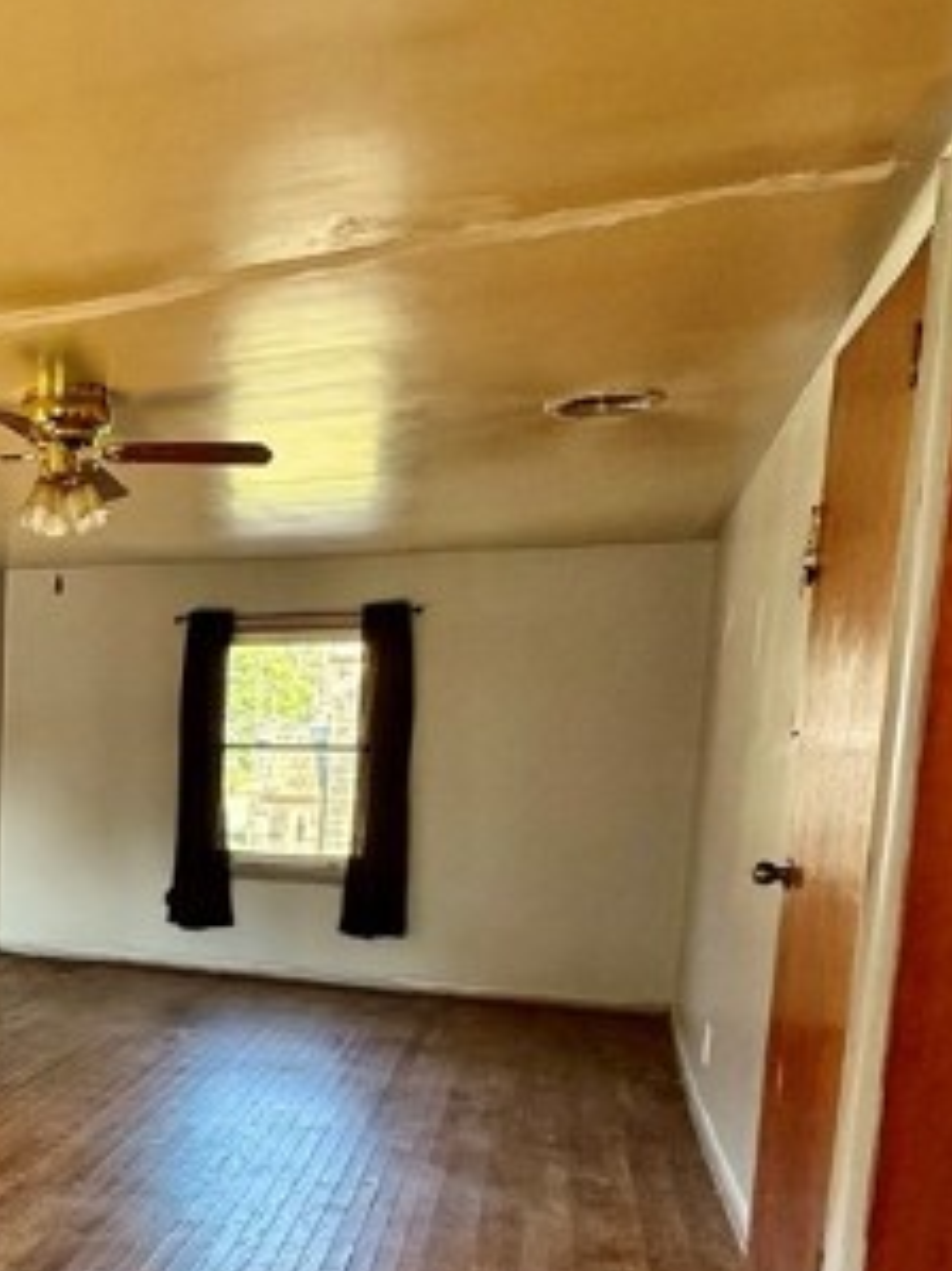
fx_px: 1321
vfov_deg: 49.6
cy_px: 927
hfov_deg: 34.2
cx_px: -98
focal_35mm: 36
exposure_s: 1/99
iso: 160
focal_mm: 2.22
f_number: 2.2
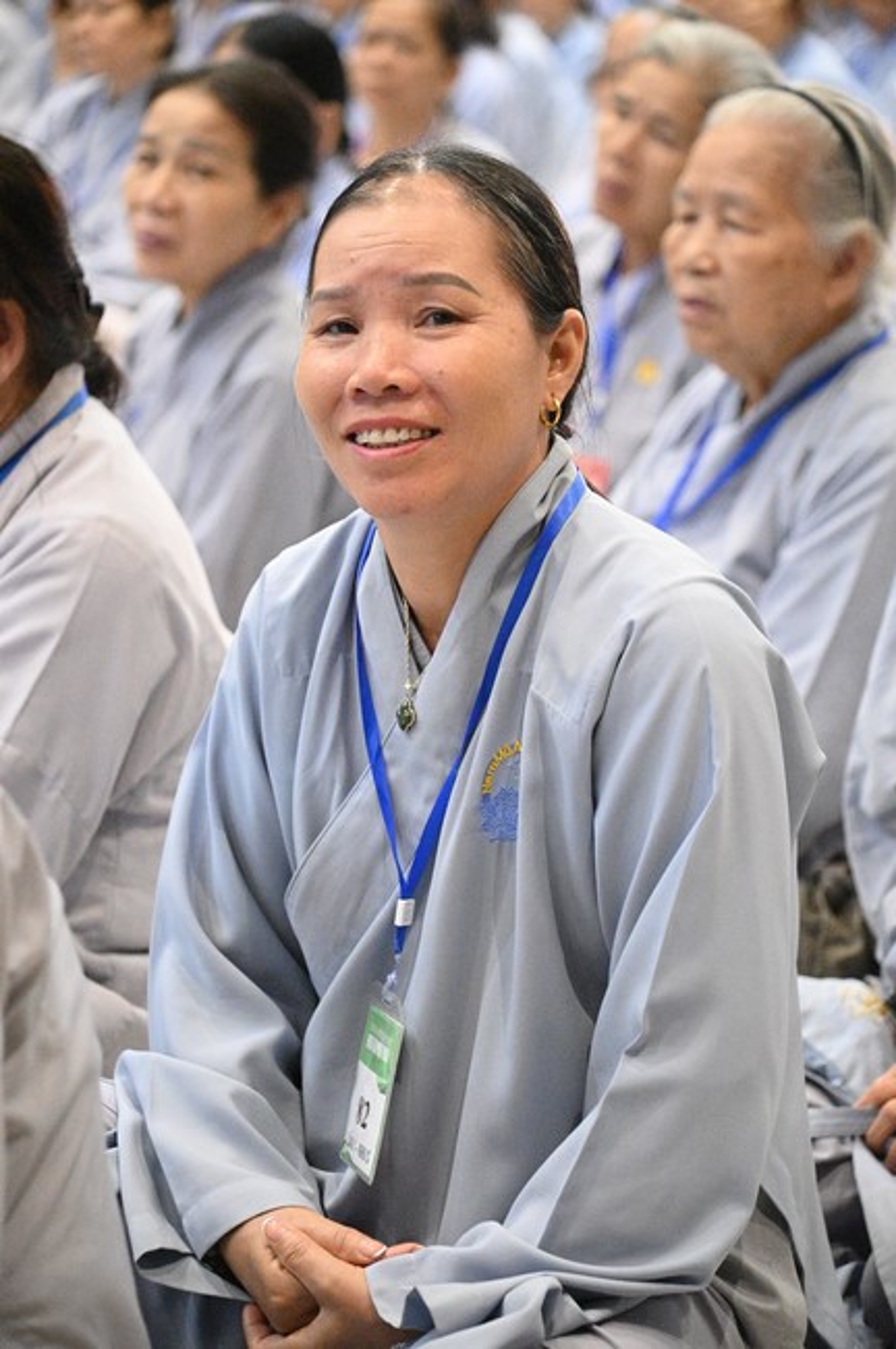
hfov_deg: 13.0
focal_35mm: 105
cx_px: 448
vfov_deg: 19.5
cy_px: 674
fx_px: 3928
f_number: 4
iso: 25600
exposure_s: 1/400
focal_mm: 105
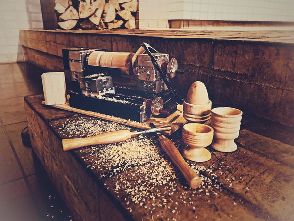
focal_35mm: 28
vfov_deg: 49.7
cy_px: 110
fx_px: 238
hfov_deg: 63.4
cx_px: 147
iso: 1250
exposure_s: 1/15
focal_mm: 3.99
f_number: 1.8
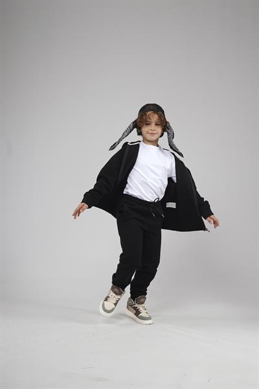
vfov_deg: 42.7
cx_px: 130
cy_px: 194
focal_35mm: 46
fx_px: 496
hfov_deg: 29.2
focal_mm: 31
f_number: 8
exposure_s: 1/160
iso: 64
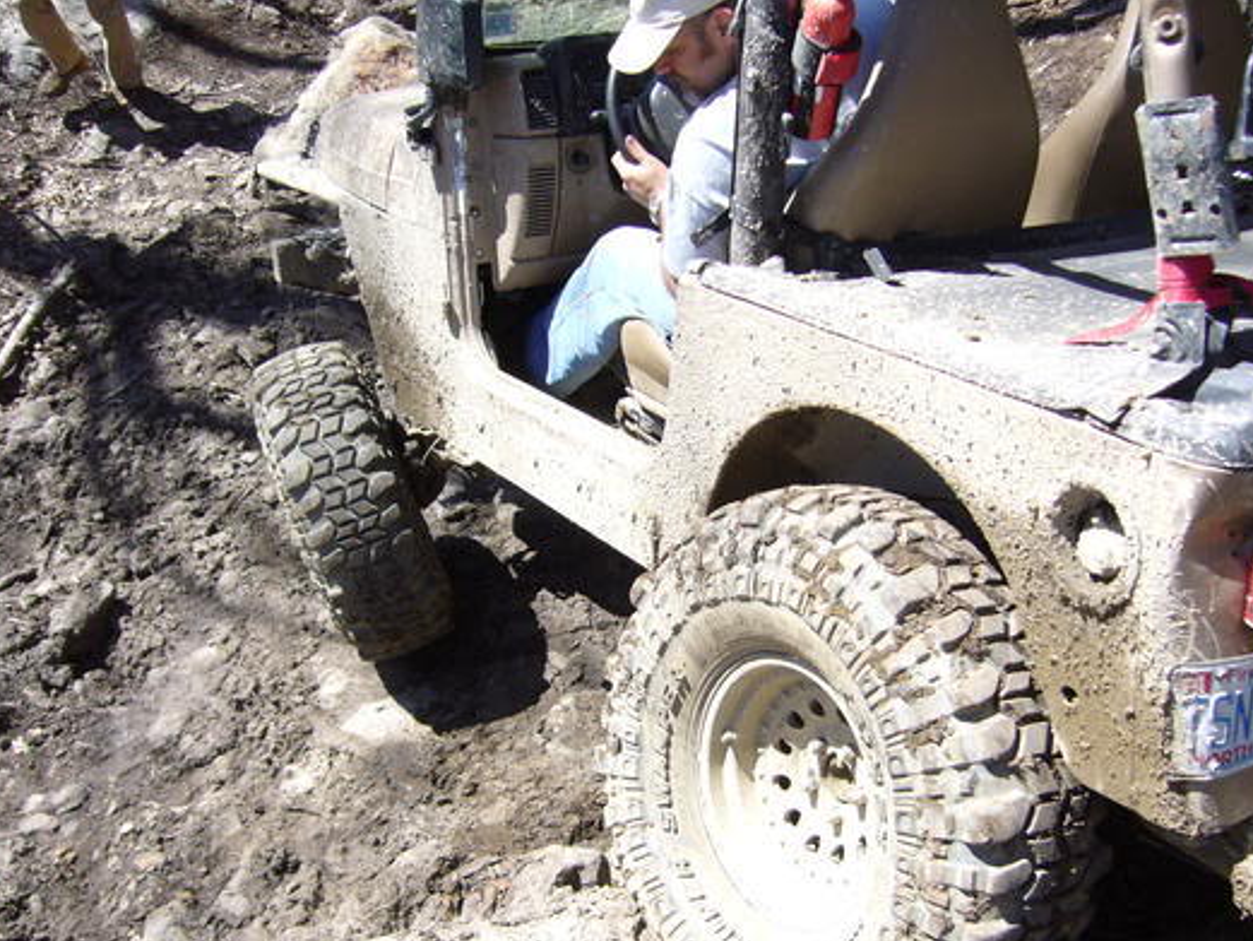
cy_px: 498
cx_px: 666
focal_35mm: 43
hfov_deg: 43.8
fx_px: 1557
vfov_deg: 33.6
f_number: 2.8
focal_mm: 5.8
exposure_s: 1/500
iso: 100
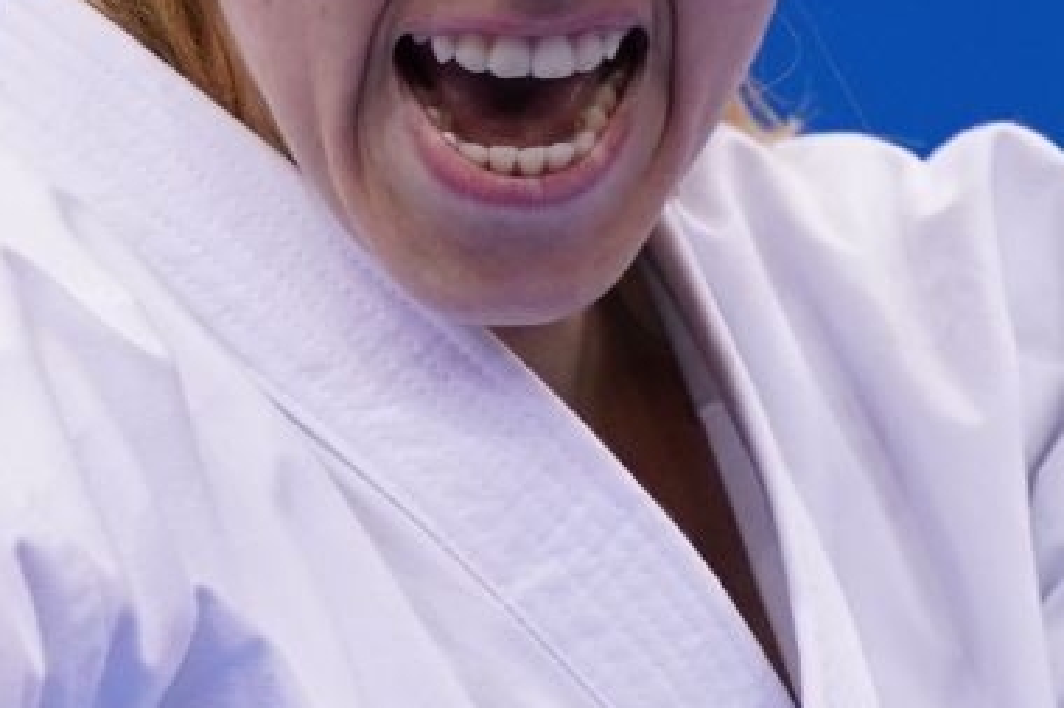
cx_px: 493
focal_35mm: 2843
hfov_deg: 0.7
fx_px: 83986
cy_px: 395
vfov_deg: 0.5
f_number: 2.8
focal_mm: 400
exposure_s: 1/500
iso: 500
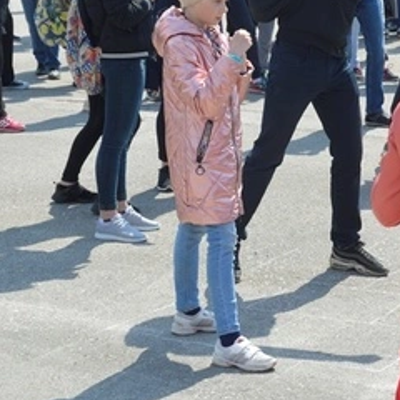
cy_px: 102
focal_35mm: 119
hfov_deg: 14.6
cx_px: 233
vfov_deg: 14.6
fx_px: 1556
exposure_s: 1/250
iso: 100
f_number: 8
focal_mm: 32
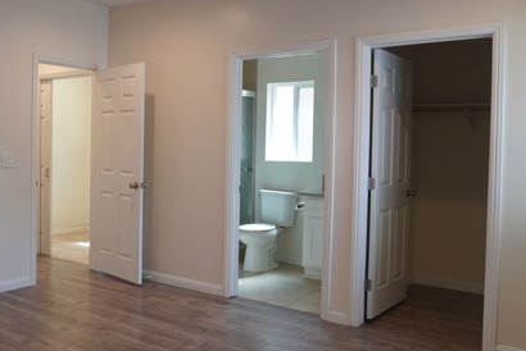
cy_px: 153
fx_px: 582
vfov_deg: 33.6
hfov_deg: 47.4
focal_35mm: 40
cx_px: 154
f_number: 4
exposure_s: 1/160
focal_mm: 17
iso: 800
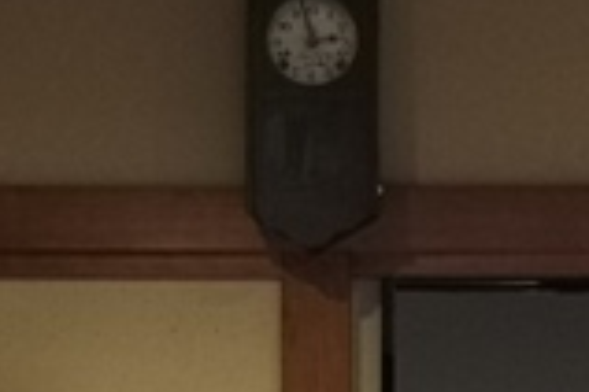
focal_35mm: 194
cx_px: 485
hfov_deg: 10.6
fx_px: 3174
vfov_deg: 7.0
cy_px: 614
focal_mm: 3.95
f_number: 1.8
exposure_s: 1/33.3
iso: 320
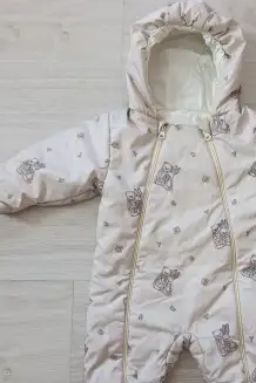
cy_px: 242
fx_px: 352
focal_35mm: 33
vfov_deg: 56.4
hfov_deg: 39.1
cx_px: 185
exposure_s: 1/50
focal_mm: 6.11
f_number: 1.65
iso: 684
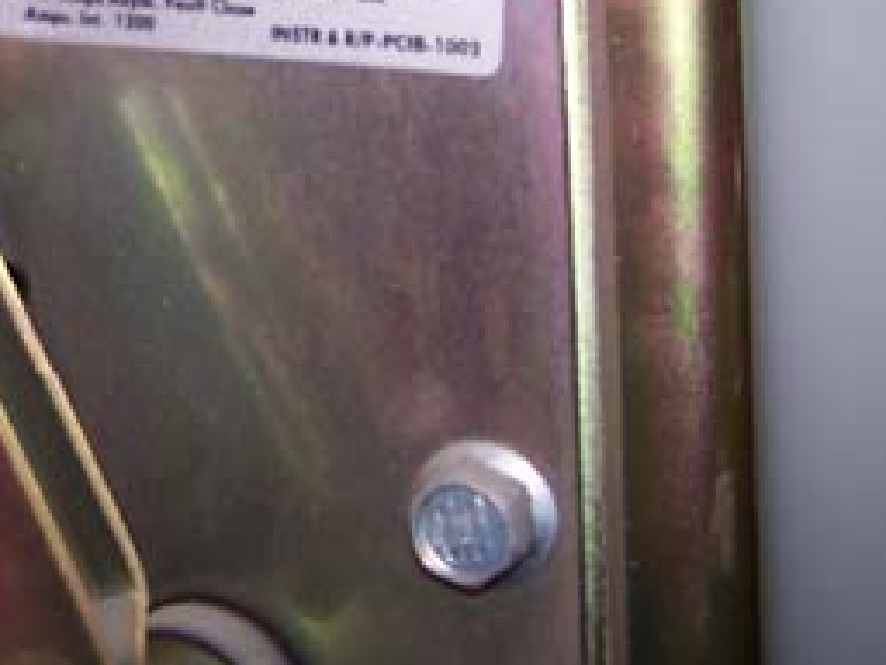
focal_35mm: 95
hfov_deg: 19.4
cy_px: -48
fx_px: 2432
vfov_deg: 15.2
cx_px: -197
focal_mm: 6.3
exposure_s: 1/60
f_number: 2.8
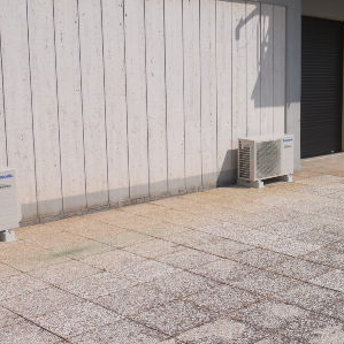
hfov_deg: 30.9
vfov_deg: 32.2
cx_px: 303
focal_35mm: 53
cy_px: 150
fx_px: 596
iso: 80
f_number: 5.4
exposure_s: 1/800
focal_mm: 5
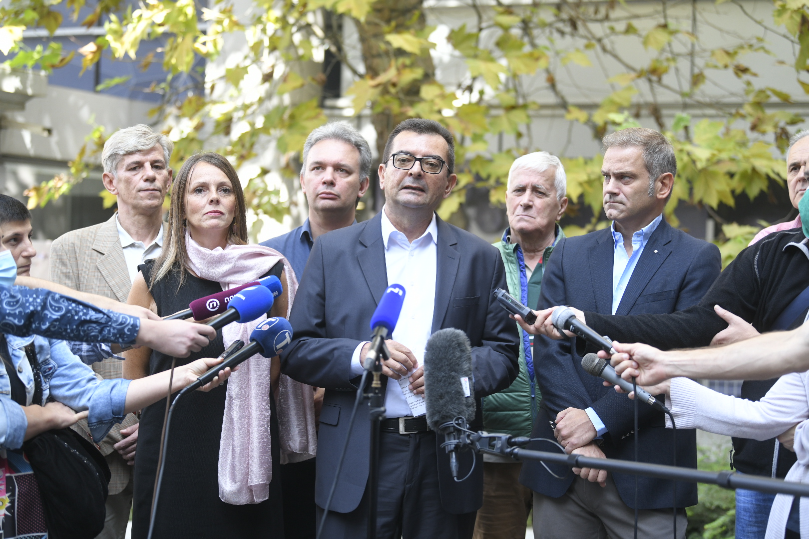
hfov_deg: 28.8
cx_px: 404
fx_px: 1573
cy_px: 270
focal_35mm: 70
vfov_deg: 19.5
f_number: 2.8
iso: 1000
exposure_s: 1/640
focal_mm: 70
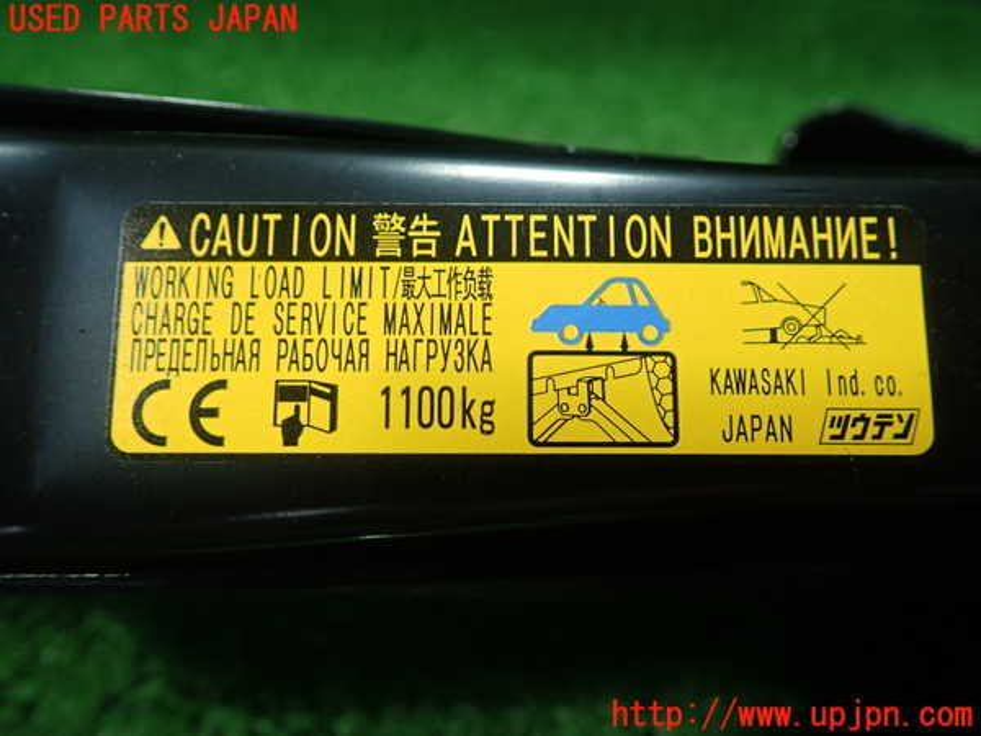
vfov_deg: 46.8
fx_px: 850
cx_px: 490
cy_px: 368
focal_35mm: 30
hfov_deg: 60.0
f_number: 2.3
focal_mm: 5.5
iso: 250
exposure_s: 1/125
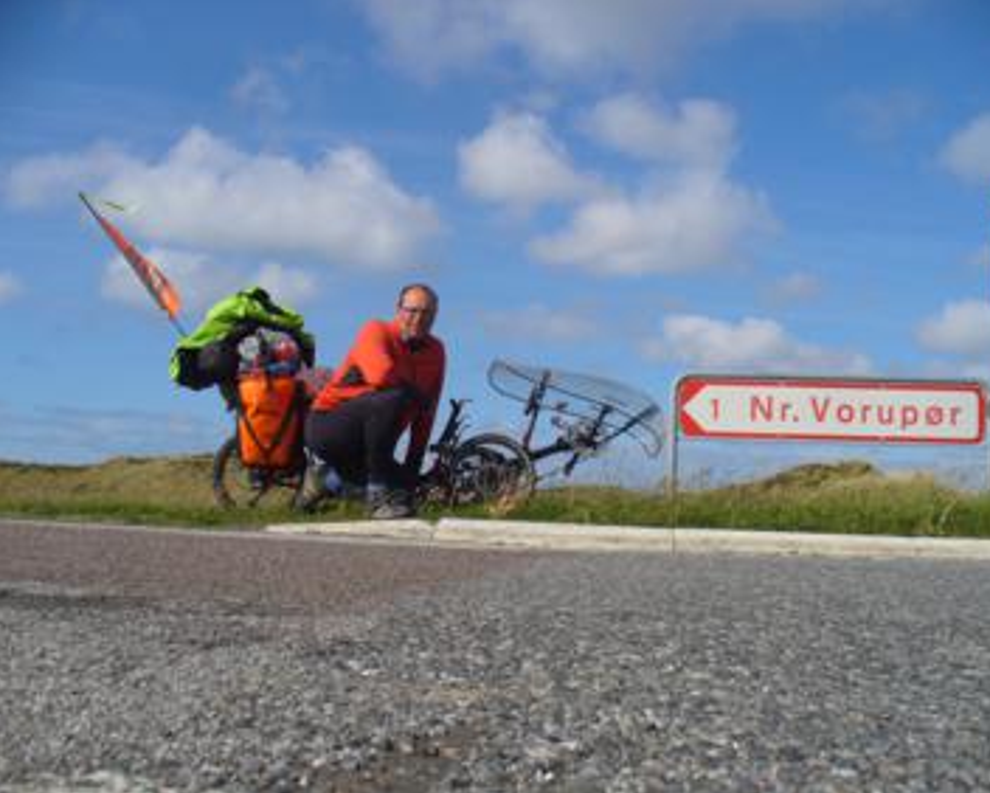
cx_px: 523
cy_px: 395
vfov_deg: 38.3
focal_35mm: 39
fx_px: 1143
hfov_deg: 46.8
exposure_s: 1/400
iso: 64
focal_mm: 6.1
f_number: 5.6
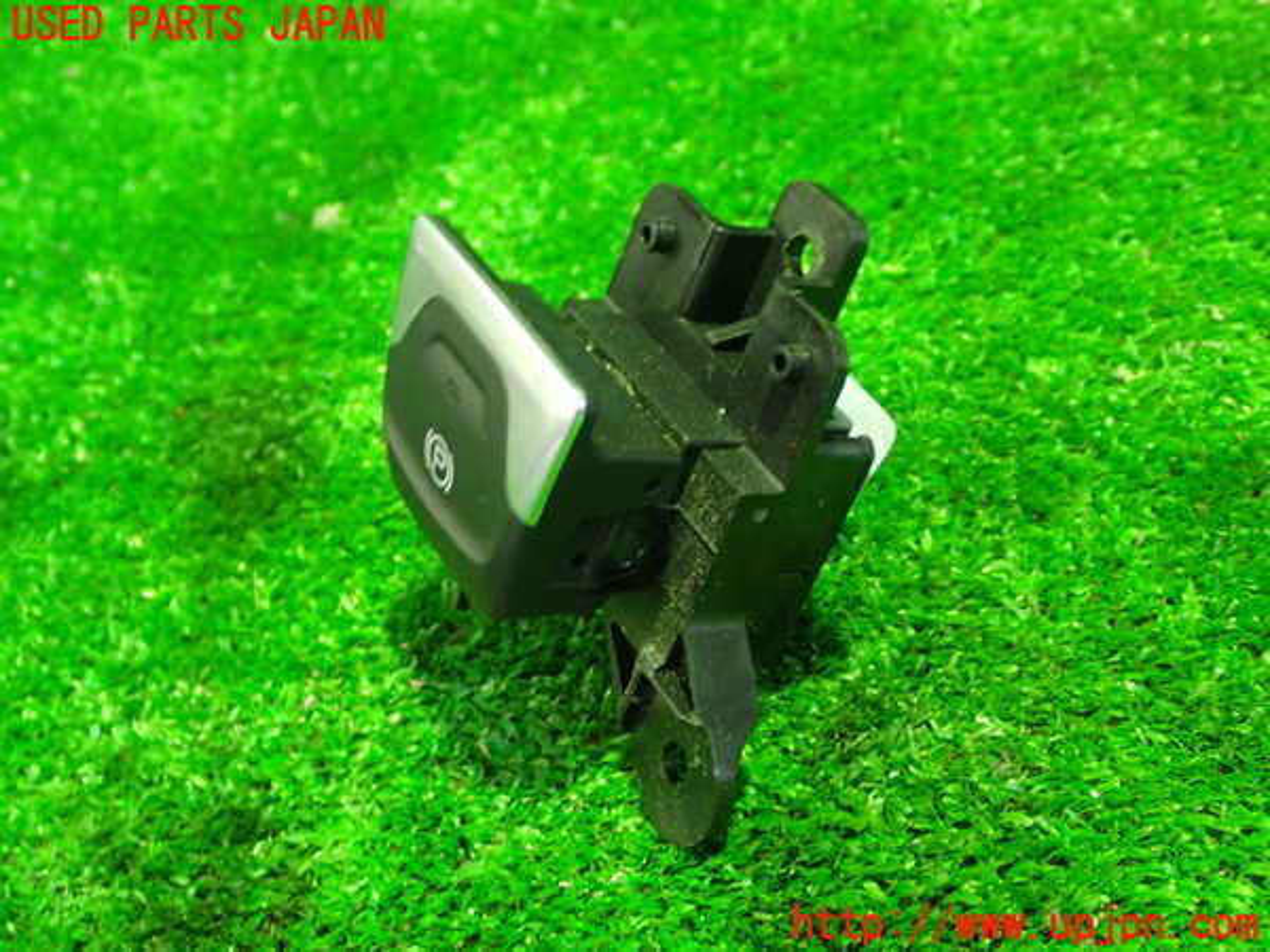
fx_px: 1724
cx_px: 635
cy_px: 476
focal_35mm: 47
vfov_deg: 30.9
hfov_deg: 40.4
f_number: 3.1
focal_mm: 8.4
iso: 800
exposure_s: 1/13
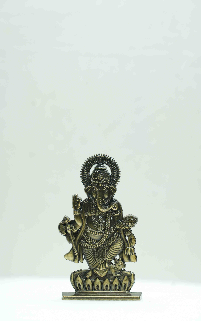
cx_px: 103
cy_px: 160
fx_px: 947
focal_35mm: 108
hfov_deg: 12.1
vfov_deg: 19.3
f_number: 5.6
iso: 400
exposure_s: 1/60
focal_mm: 105
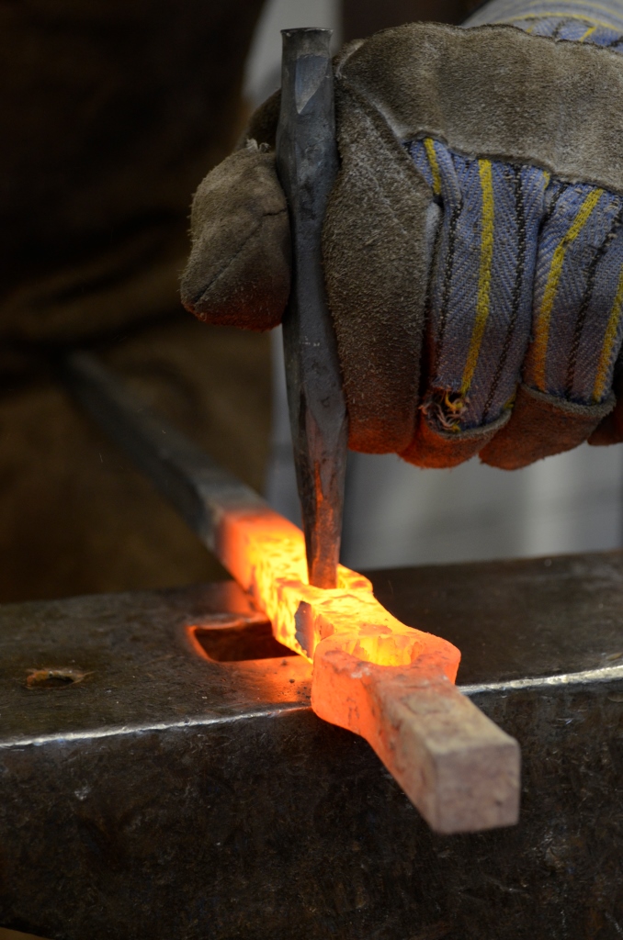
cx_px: 312
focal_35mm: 63
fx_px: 1643
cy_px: 470
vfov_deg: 32.0
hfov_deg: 21.5
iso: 800
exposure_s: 1/50
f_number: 5.3
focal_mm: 42
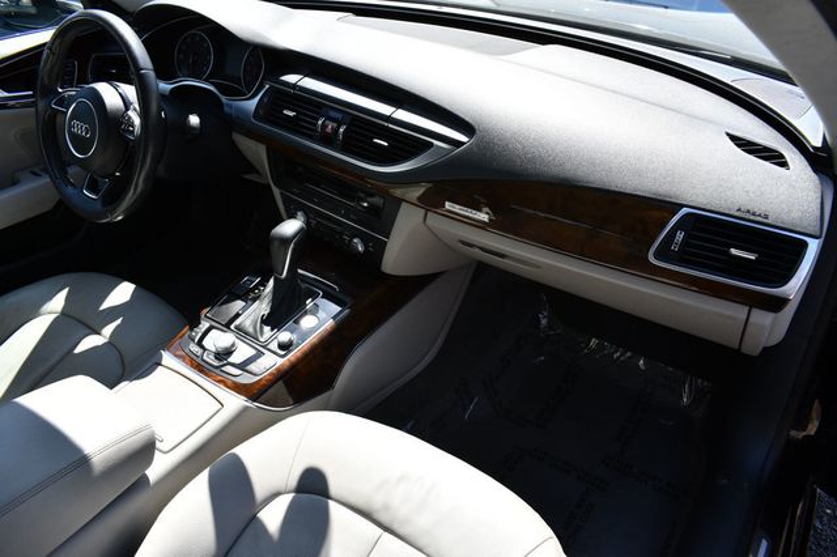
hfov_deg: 67.4
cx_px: 418
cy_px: 278
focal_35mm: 27
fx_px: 627
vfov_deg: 47.9
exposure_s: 1/250
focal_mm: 18
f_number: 7.1
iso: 200
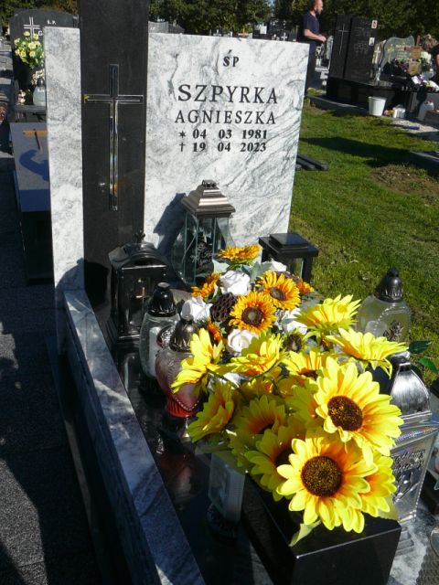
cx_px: 220
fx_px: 592
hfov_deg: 40.7
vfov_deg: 52.6
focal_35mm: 35
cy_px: 292
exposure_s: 1/640
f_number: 5
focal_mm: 5.2
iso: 80
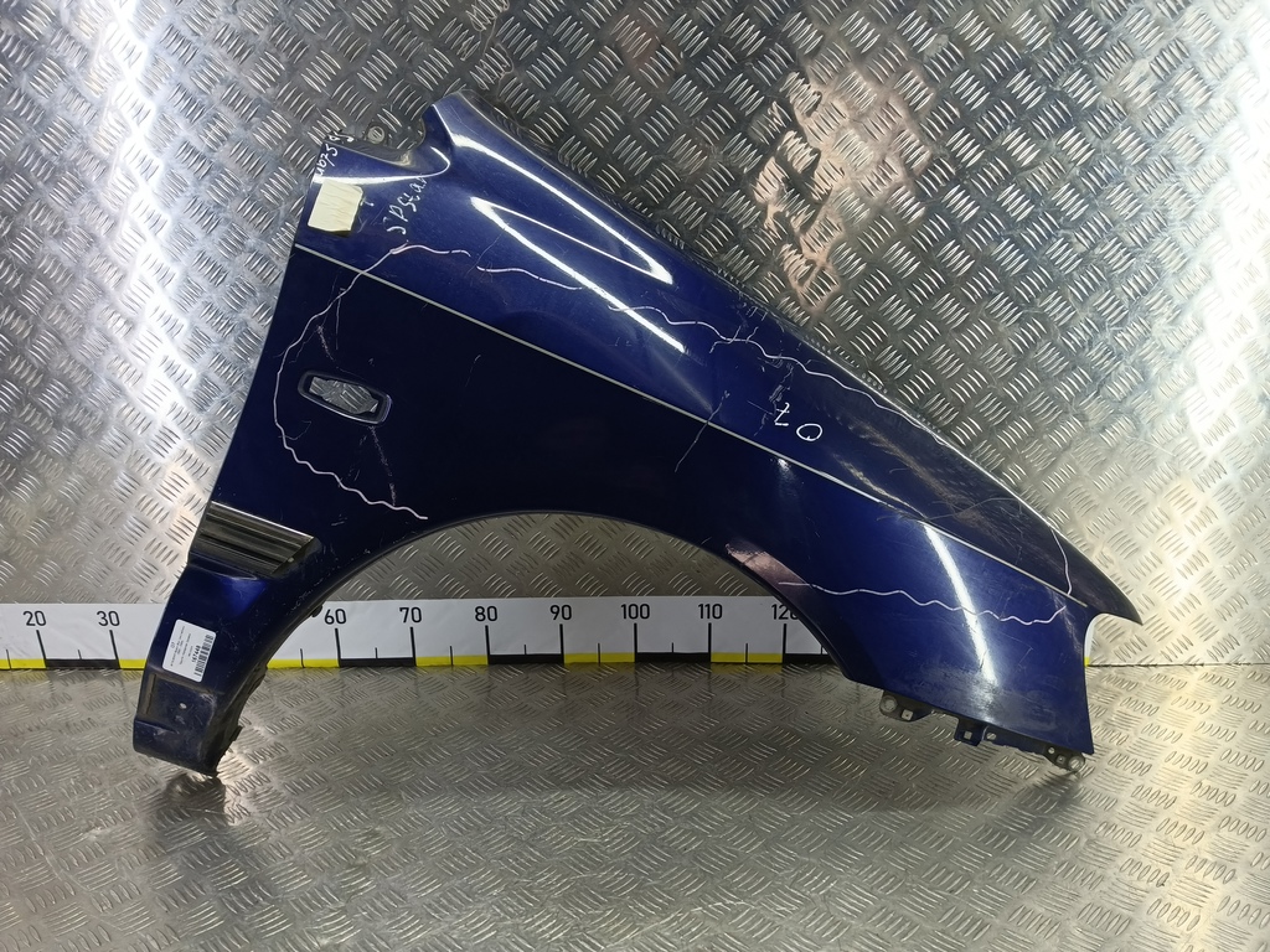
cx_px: 635
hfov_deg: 73.9
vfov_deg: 58.9
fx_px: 844
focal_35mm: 23
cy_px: 476
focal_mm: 4.11
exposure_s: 1/50
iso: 132
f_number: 1.6
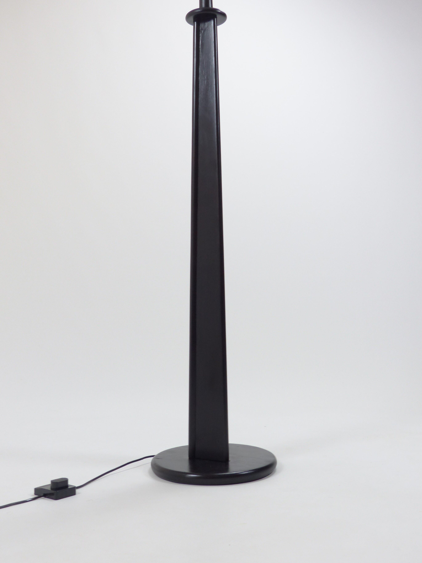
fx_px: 634
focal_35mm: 39
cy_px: 282
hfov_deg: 36.8
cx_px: 211
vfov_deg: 47.9
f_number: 2.8
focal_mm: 7
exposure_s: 1/20
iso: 100
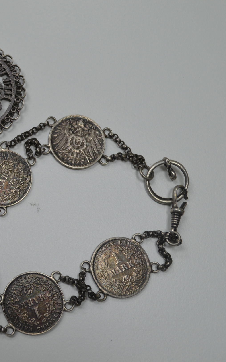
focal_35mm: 51
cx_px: -29
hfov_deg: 23.6
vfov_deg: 39.6
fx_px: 503
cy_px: 181
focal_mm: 22
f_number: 7.1
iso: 400
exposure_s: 1/60
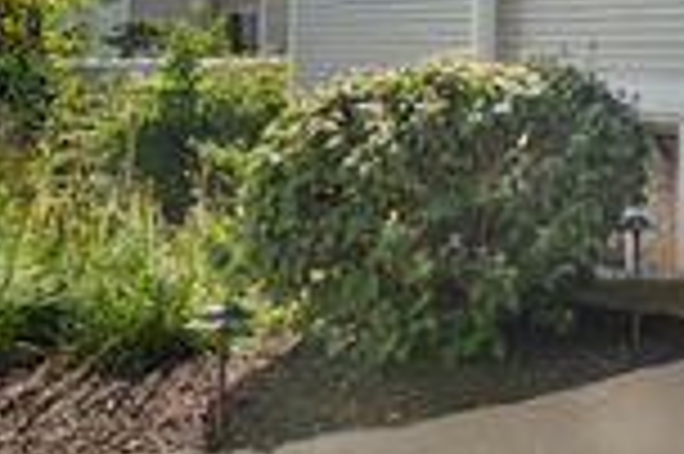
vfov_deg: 26.7
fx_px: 873
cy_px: -52
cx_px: 832
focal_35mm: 46
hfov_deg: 34.0
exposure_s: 1/30
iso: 250
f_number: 10
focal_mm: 14
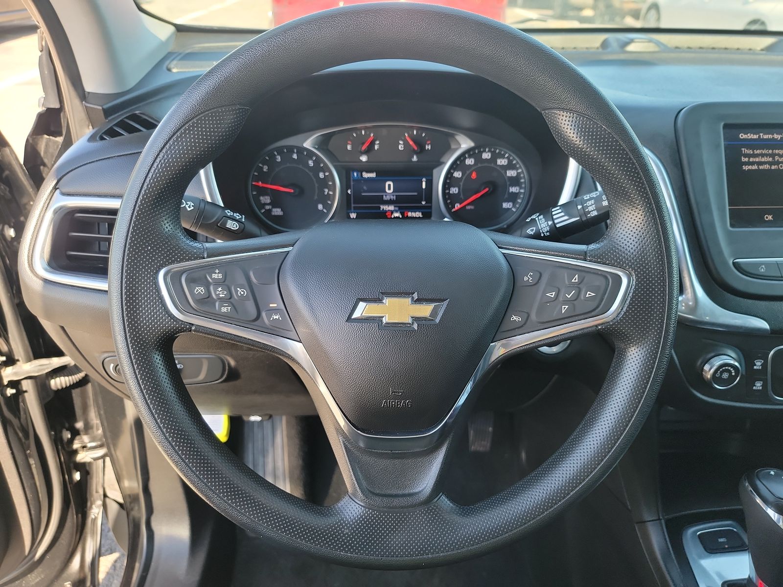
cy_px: 294
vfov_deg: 56.8
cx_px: 392
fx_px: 543
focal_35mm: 24
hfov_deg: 71.6
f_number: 1.8
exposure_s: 1/59
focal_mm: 6.7
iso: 84
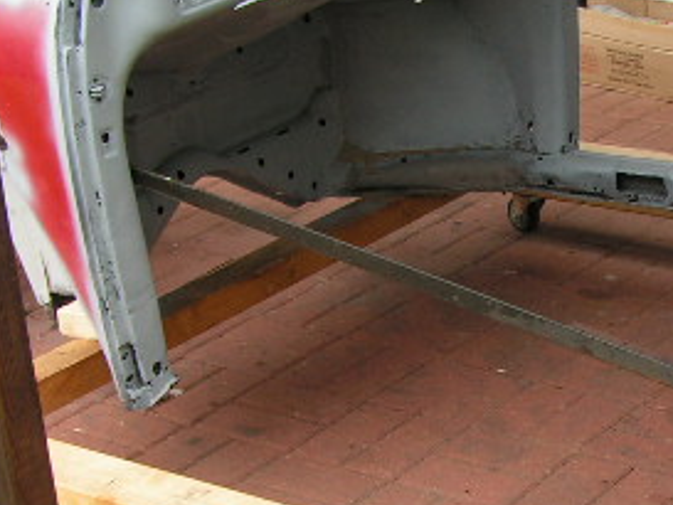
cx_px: 641
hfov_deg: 21.4
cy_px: 360
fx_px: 1731
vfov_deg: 16.5
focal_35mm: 89
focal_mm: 6.3
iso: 50
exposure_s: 1/60
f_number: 4
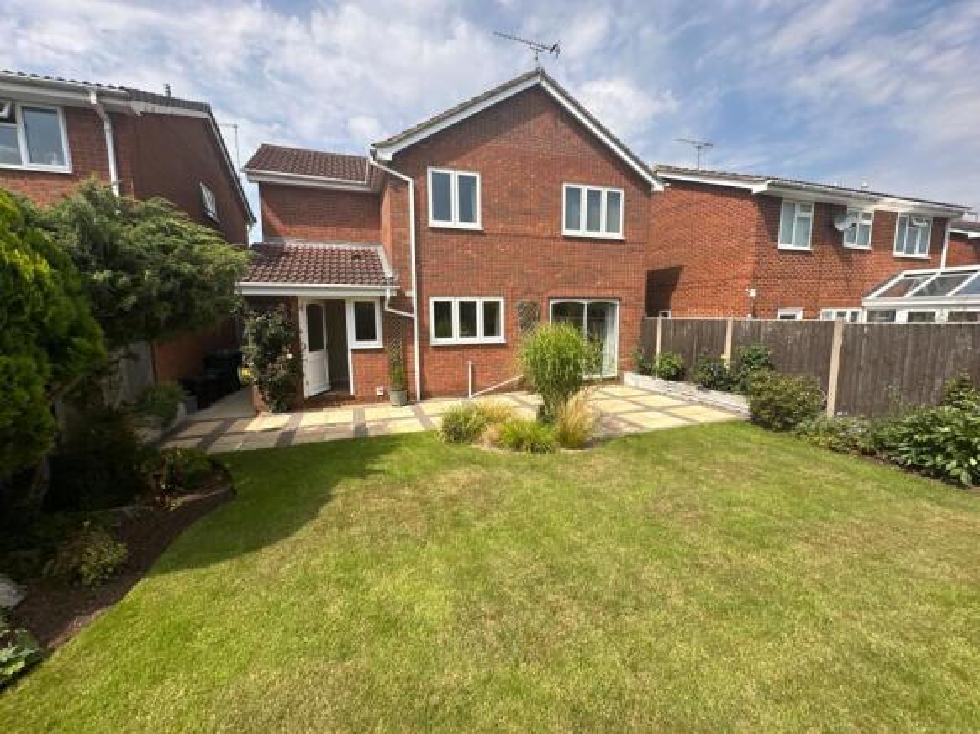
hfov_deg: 102.1
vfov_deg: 85.7
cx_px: 490
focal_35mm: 14
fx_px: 396
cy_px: 367
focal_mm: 2.22
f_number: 2.2
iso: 50
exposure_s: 1/1642
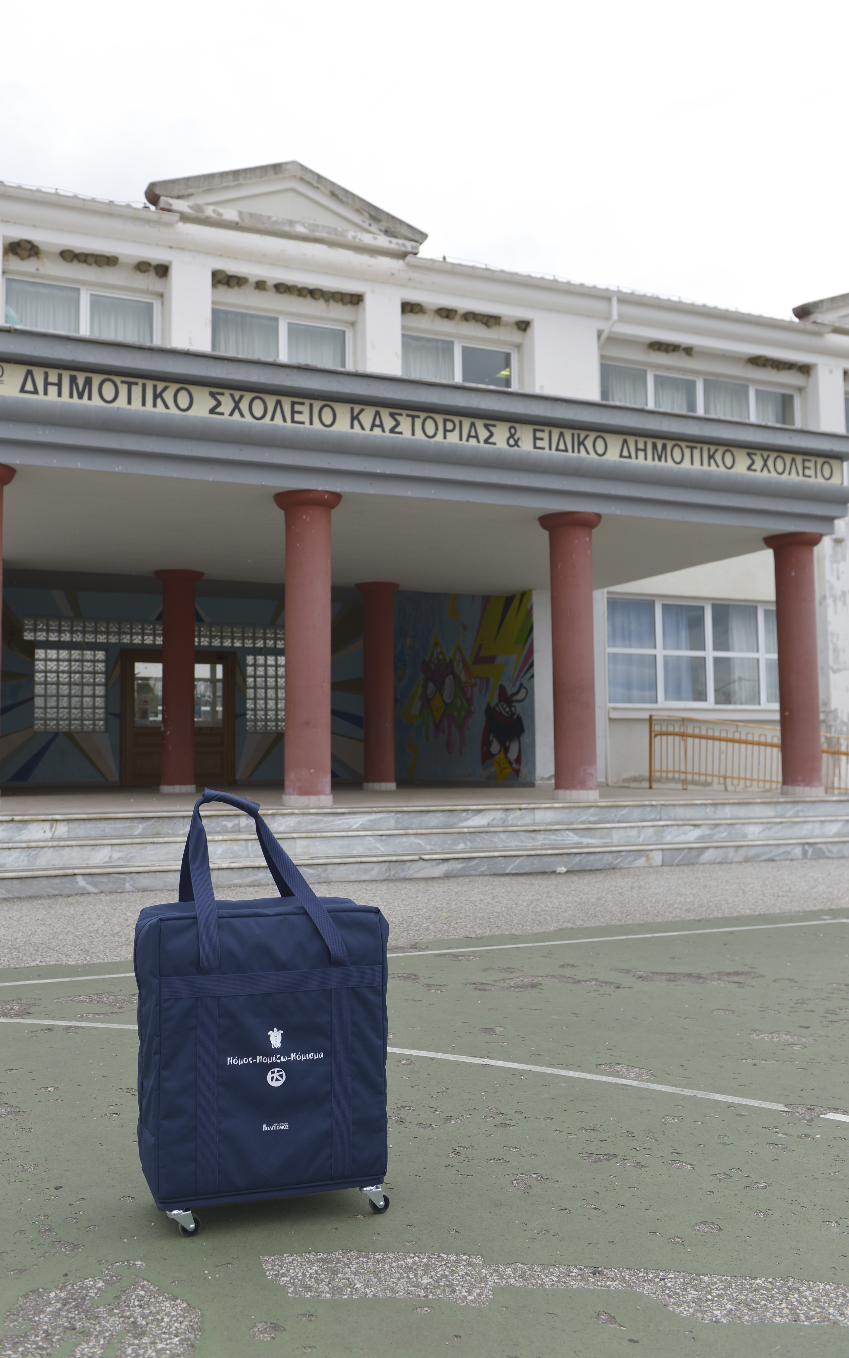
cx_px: 377
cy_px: 684
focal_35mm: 34
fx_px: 1259
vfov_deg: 56.7
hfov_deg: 37.2
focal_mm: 32
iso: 100
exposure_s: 1/320
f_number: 3.5
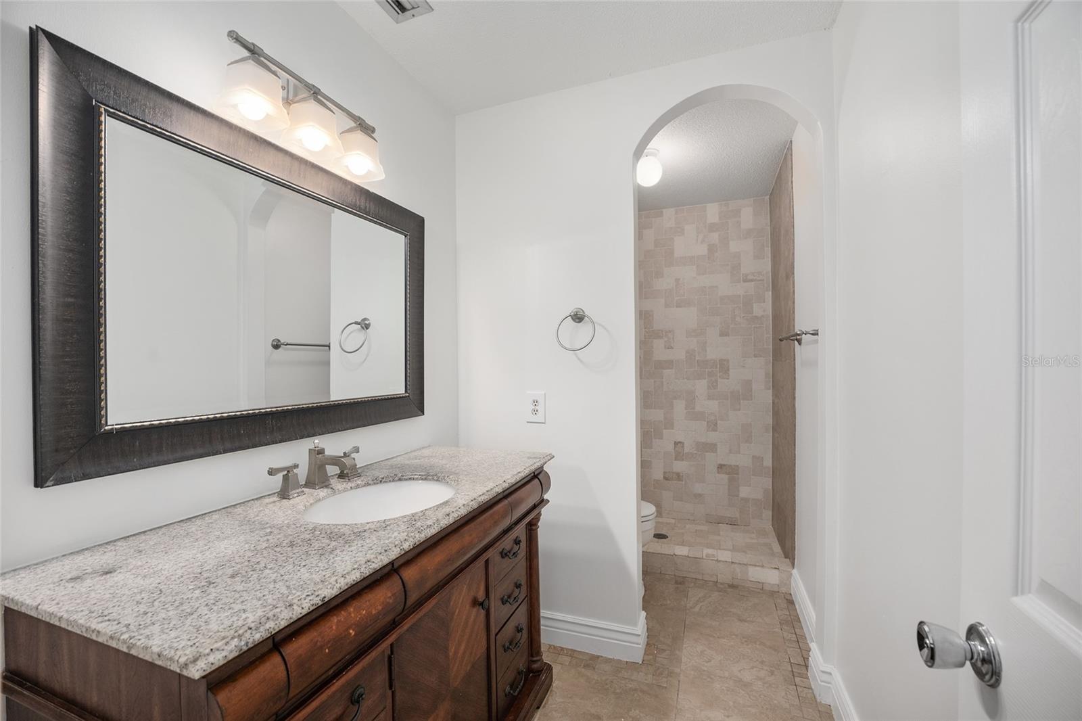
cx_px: 541
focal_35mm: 14
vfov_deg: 81.2
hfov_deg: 104.3
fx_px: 421
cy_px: 360
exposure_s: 1/8
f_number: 7.1
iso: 400
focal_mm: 14
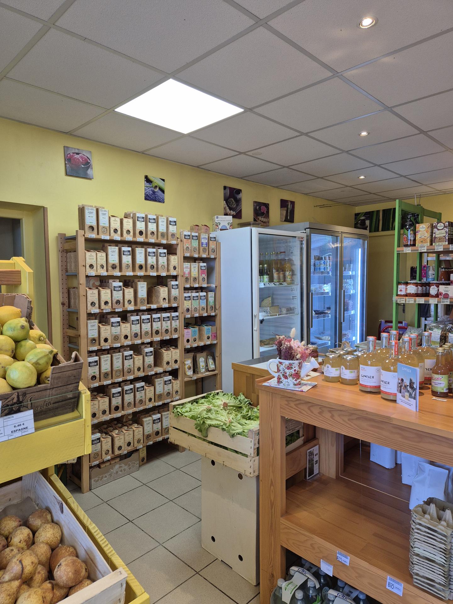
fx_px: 401
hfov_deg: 58.9
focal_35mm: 23
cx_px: 226
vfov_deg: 73.9
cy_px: 302
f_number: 1.8
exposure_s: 1/100
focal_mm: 5.4
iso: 50
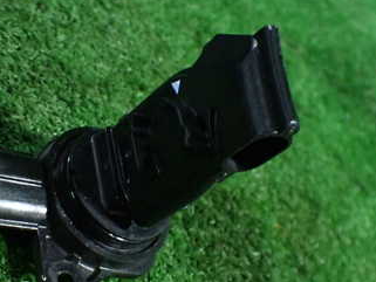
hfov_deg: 34.0
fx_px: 609
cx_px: 127
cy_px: 183
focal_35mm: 56
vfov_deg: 26.0
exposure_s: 1/100
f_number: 2.3
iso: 800
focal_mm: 5.4
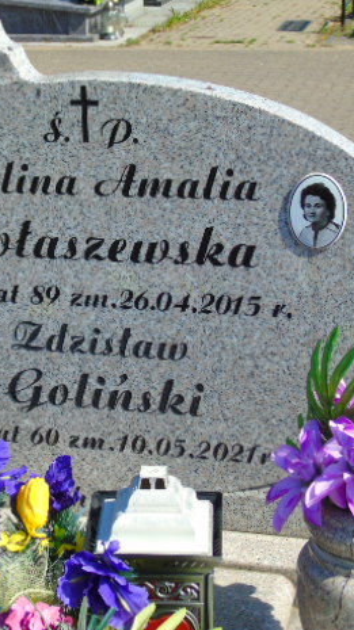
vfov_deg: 26.2
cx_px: 61
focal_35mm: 81
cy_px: 314
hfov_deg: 14.8
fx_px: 1354
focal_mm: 9.6
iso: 80
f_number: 4.3
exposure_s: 1/500
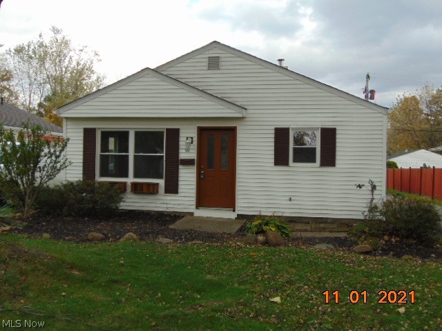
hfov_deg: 52.6
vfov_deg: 40.7
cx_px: 221
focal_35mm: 35
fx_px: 447
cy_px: 166
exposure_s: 1/320
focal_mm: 6.3
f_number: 3.2
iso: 80
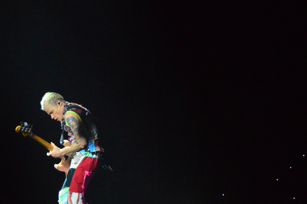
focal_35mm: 346
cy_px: 209
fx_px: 2949
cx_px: 107
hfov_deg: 6.0
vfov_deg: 4.0
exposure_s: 1/3200
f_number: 5.6
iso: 6400
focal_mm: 105
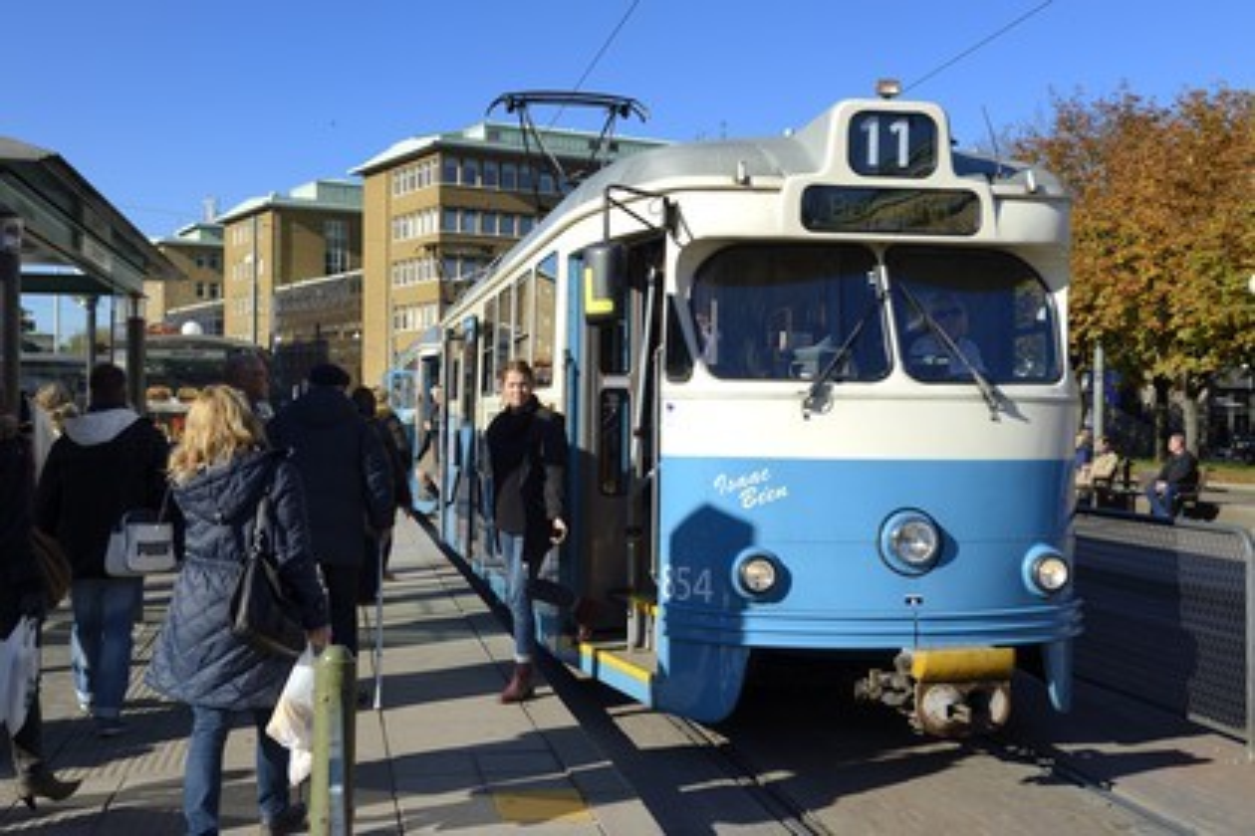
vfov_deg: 29.9
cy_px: 418
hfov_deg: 43.6
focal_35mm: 45
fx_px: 1569
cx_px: 628
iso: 200
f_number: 9
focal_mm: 45
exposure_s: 1/400
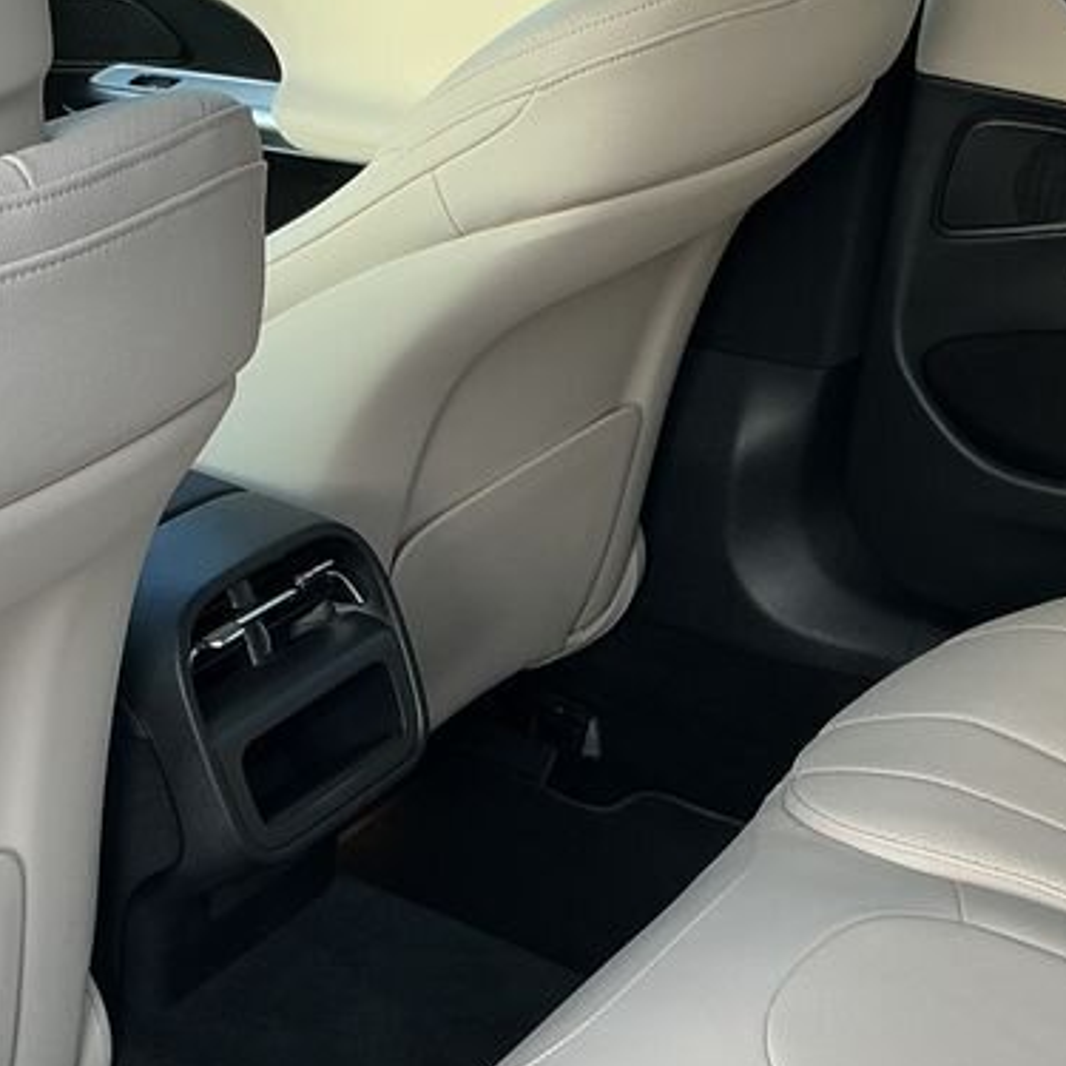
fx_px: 2439
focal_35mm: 70
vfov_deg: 24.5
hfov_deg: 24.6
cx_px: 404
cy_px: 716
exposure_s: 1/120
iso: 32
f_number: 1.8
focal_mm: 3
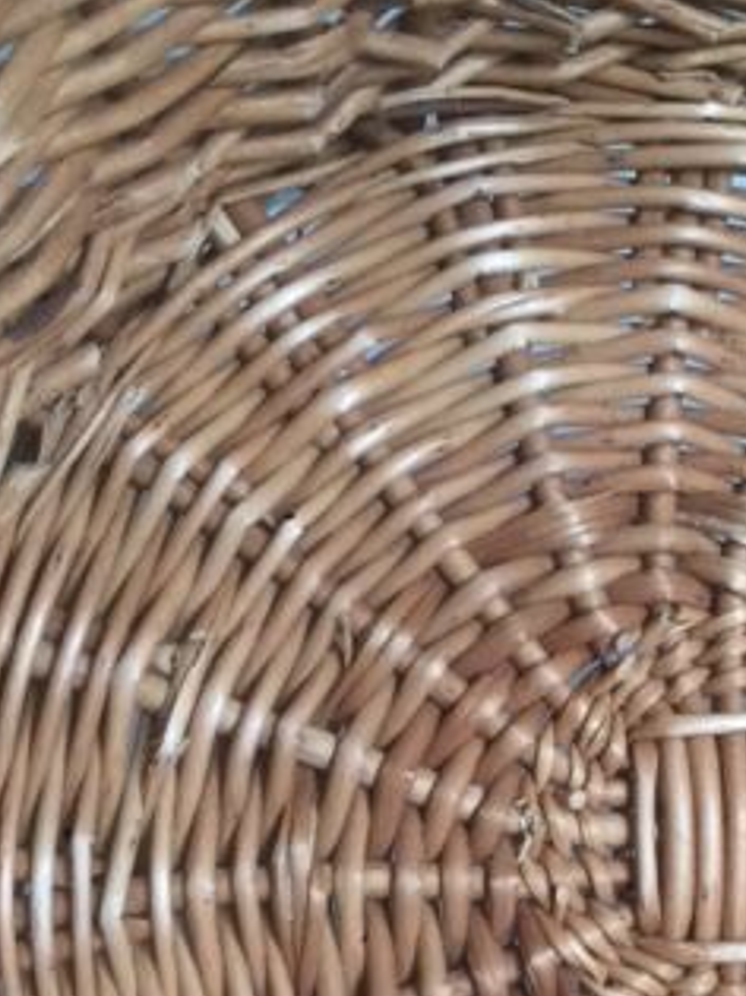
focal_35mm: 59
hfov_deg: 24.1
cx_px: 670
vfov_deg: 31.9
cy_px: 794
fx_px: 1696
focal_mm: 4.15
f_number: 2.2
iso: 160
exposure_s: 1/33
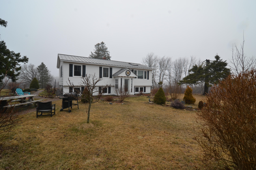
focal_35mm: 16
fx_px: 117
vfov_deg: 71.8
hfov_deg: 95.1
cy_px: 85
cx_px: 128
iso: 200
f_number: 8
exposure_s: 1/250
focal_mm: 11
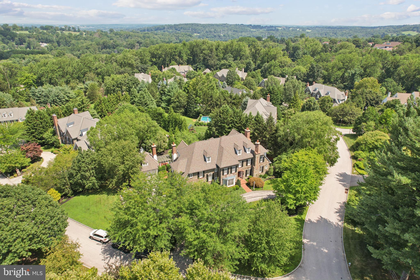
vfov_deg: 57.2
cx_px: 210
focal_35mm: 22
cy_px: 140
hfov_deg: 78.6
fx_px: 257
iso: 110
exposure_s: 1/1250
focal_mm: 8.38
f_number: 2.8
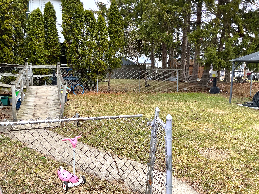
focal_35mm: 30
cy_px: 94
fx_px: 224
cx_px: 127
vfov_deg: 46.8
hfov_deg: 60.0
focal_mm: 3
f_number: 1.8
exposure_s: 1/241
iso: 16
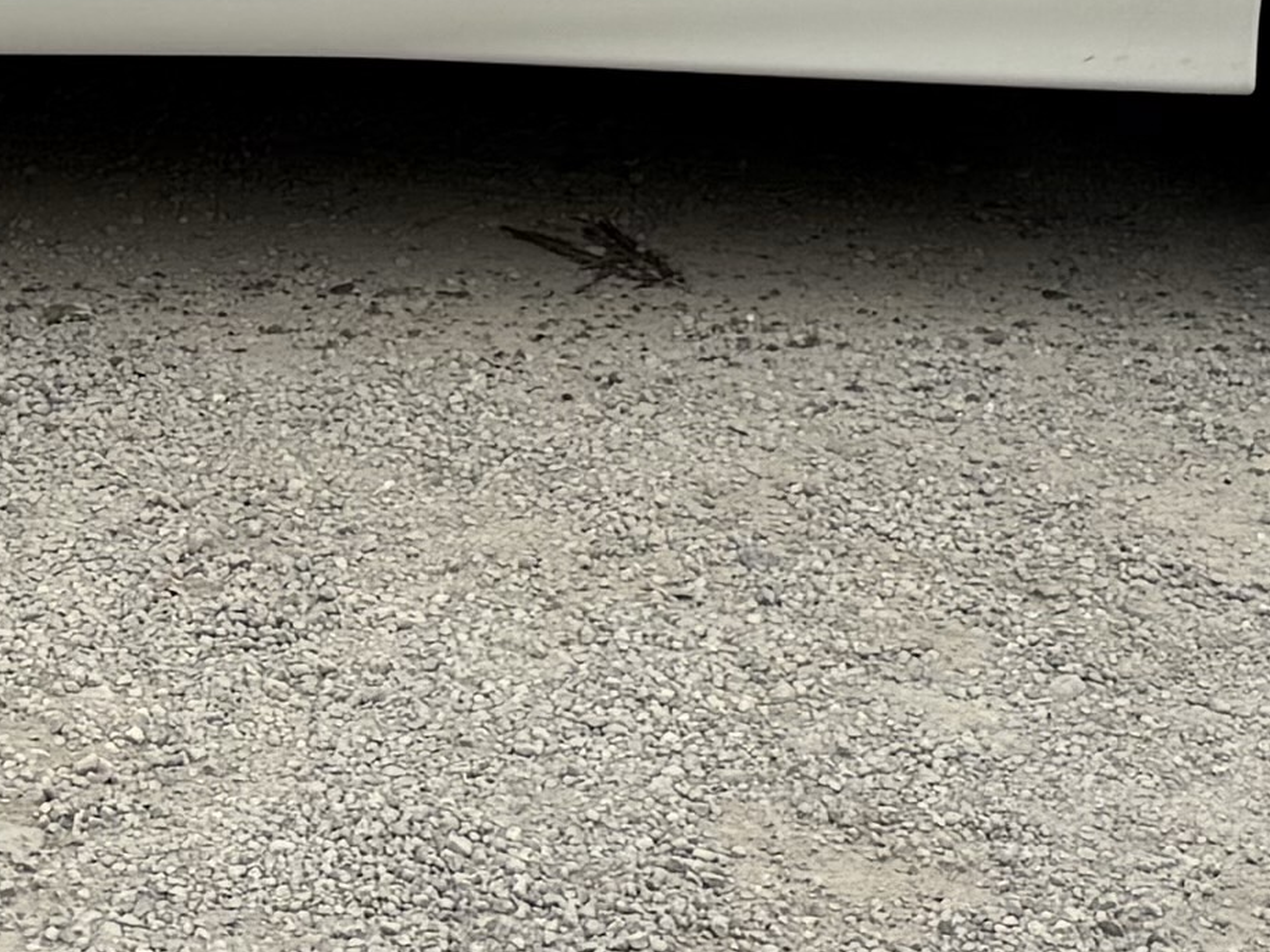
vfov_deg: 9.3
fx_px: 5502
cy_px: -891
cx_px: -250
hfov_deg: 12.8
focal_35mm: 150
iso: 80
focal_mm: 6.76
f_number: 1.78
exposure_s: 1/1653
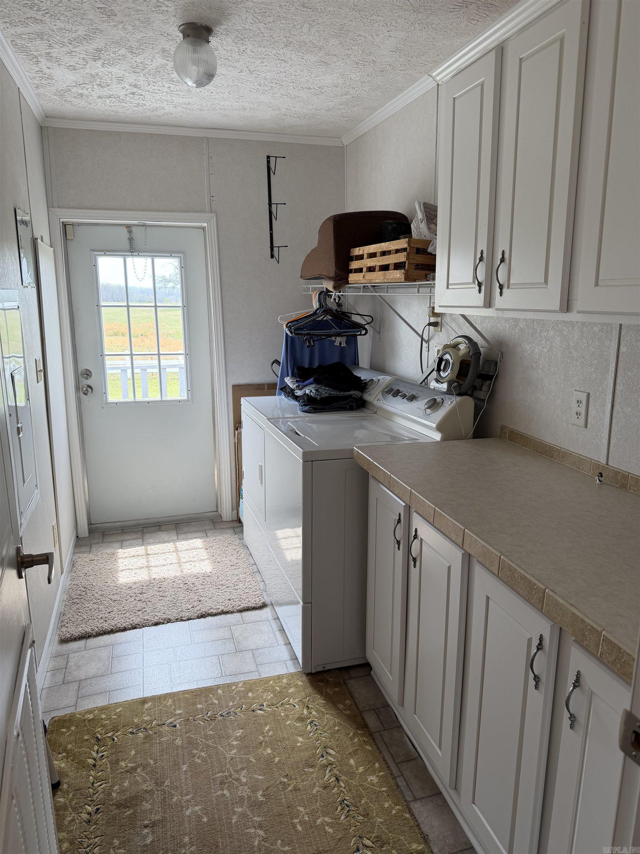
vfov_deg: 71.6
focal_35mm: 24
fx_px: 592
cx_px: 320
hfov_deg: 56.8
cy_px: 427
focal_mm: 6.76
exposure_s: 1/227
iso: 80
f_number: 1.78
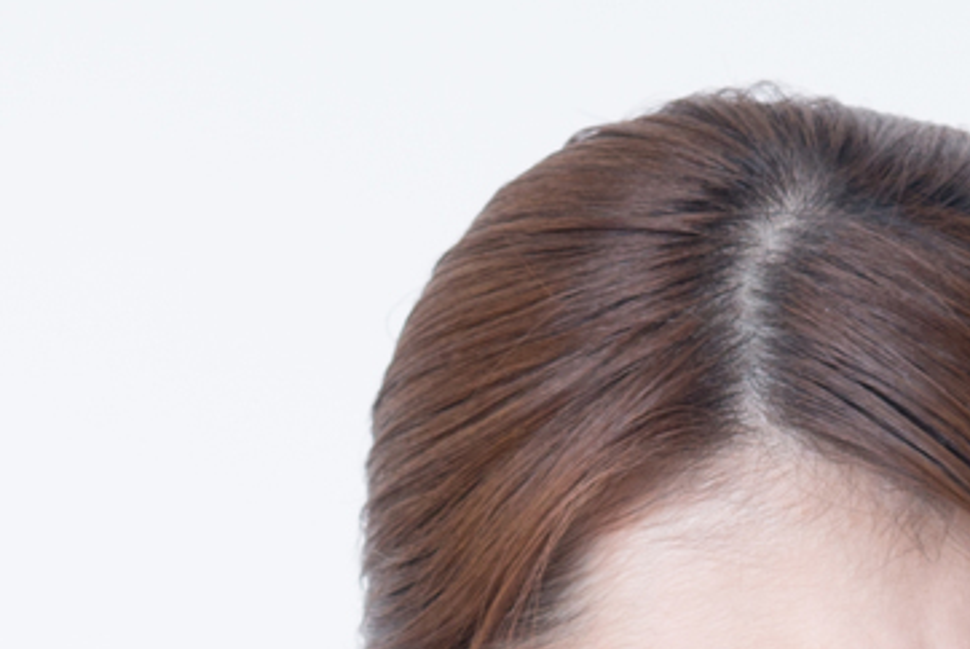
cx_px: 882
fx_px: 12647
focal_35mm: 469
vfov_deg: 2.9
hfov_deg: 4.4
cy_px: 1691
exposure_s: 1/125
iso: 200
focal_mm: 85
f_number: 10
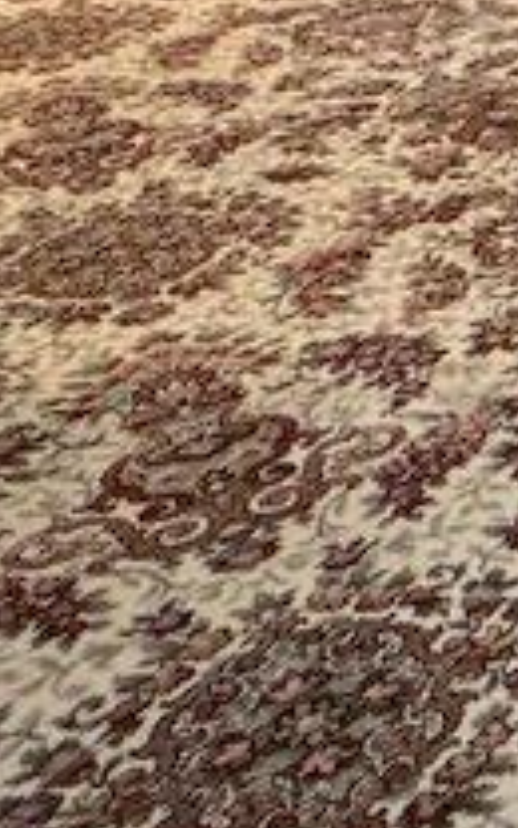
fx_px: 1649
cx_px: 1108
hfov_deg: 14.2
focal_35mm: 73
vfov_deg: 23.1
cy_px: -398
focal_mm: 2.22
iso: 320
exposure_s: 1/50
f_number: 2.2
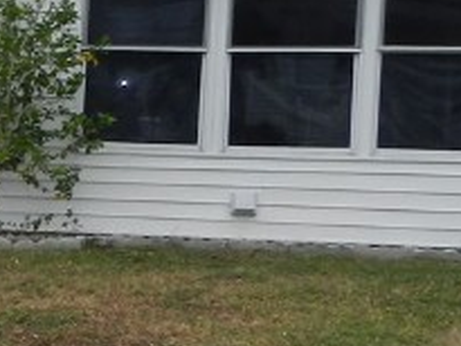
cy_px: 202
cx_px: -391
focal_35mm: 115
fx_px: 1532
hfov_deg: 14.8
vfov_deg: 12.9
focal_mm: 4
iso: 160
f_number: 4
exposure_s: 1/800
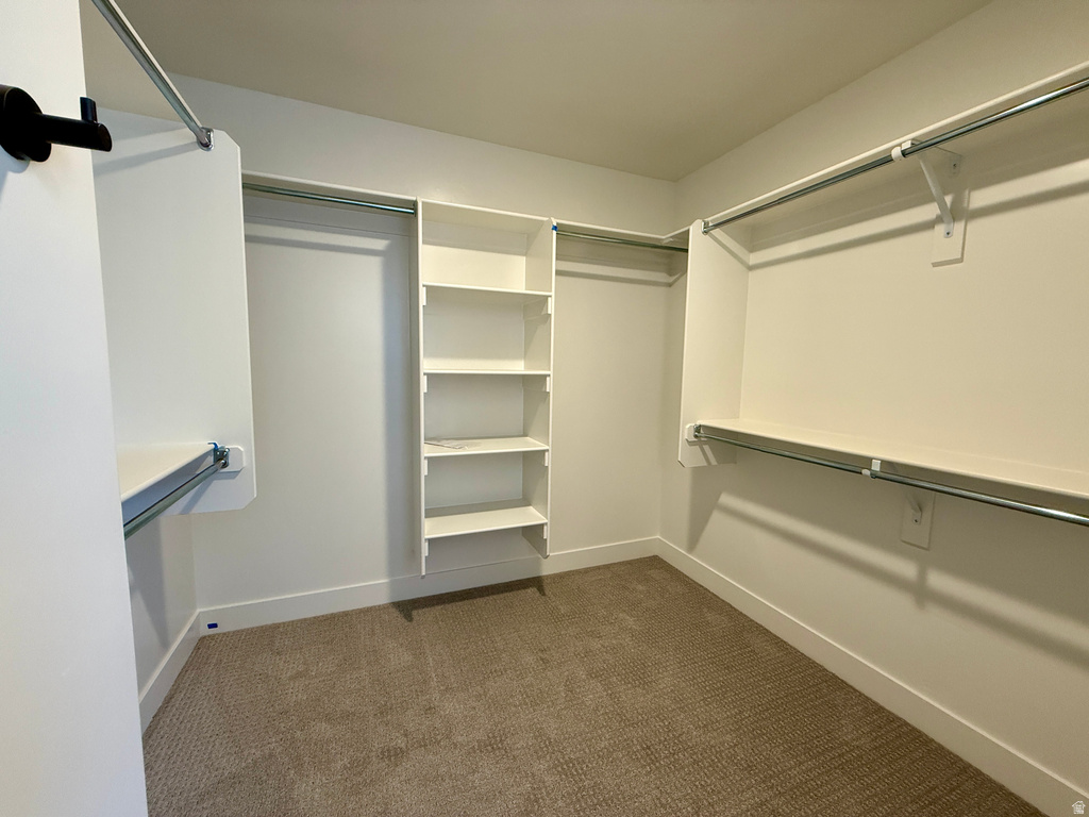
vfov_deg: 85.7
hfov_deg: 102.1
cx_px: 544
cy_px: 408
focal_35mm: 14
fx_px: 440
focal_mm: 2.22
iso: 160
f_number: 2.2
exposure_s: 1/120
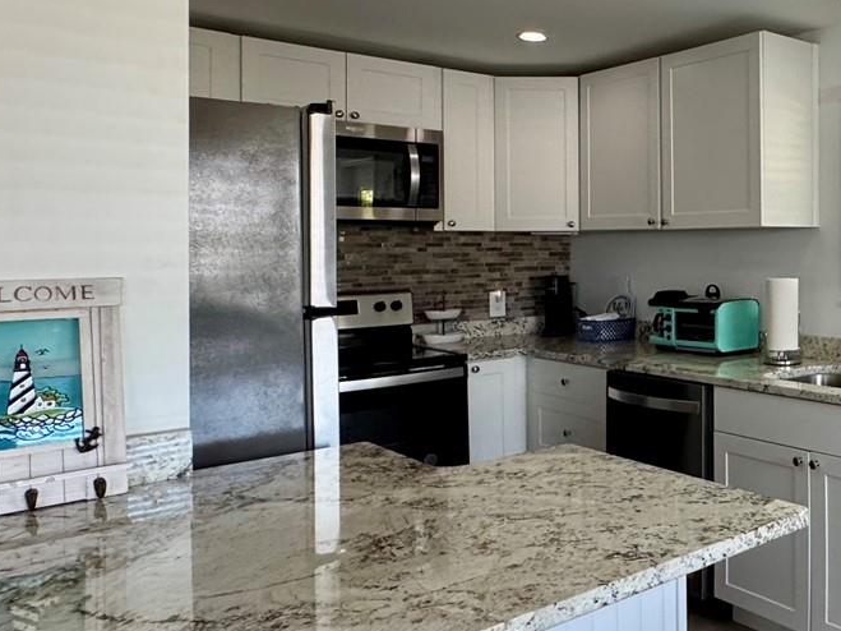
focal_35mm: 34
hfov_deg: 46.9
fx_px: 826
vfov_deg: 41.6
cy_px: 252
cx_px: 800
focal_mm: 2.22
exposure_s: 1/120
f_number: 2.2
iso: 250
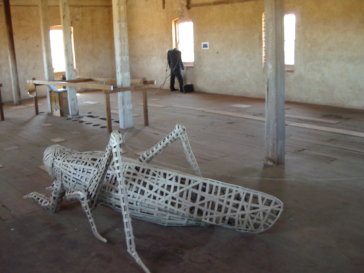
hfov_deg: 49.0
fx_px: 400
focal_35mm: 38
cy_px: 136
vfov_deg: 37.7
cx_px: 182
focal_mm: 5.8
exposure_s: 1/20
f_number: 2.6
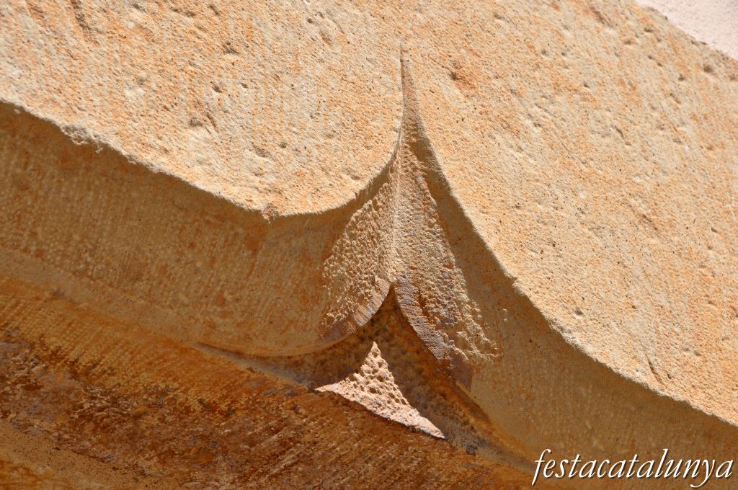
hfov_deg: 18.2
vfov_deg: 12.1
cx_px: 369
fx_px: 2303
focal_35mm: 112
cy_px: 245
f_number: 11
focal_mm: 75
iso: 500
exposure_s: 1/500
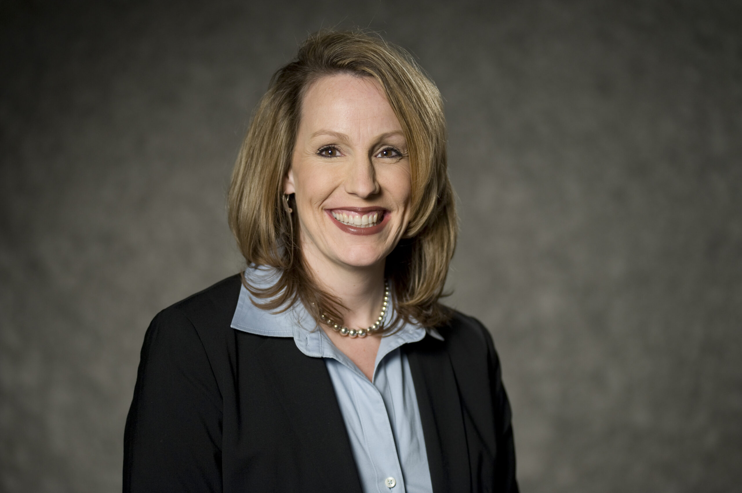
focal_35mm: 95
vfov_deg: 14.4
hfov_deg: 21.5
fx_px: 1957
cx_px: 371
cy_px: 246
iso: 400
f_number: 2.8
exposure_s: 1/60
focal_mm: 95
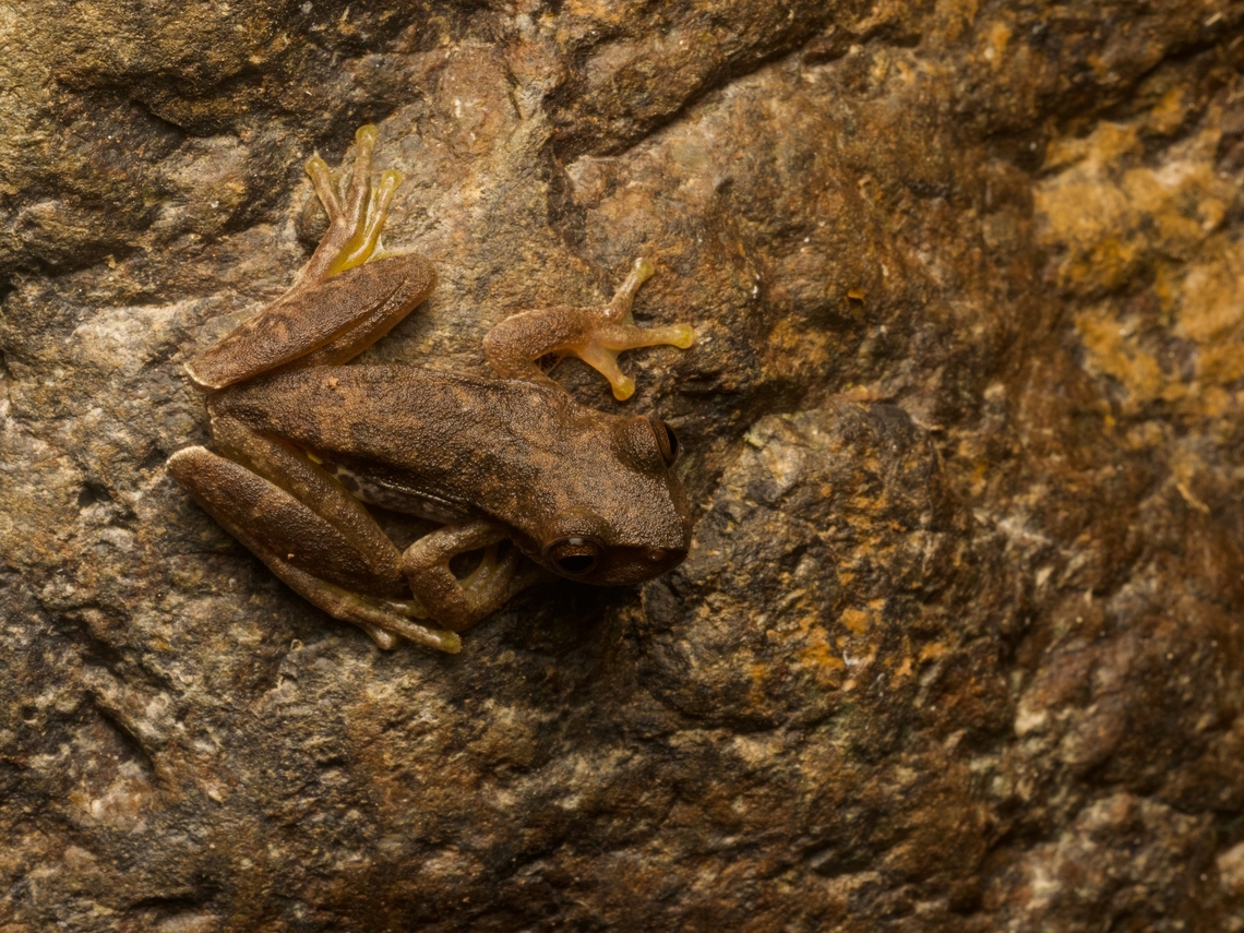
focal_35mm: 120
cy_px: 466
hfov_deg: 16.4
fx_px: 4312
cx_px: 622
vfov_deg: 12.3
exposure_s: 1/40
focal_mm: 60
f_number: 16
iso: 800
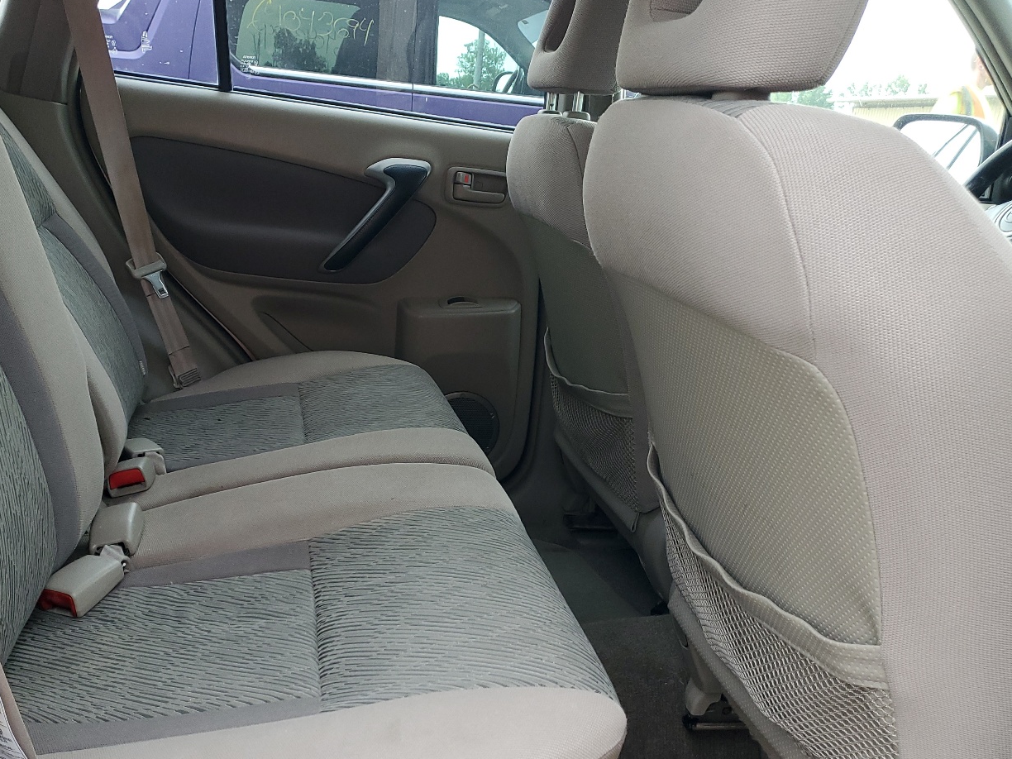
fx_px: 994
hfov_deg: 53.4
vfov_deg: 41.8
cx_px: 382
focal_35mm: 34
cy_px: 408
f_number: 1.5
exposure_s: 1/60.2
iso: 104
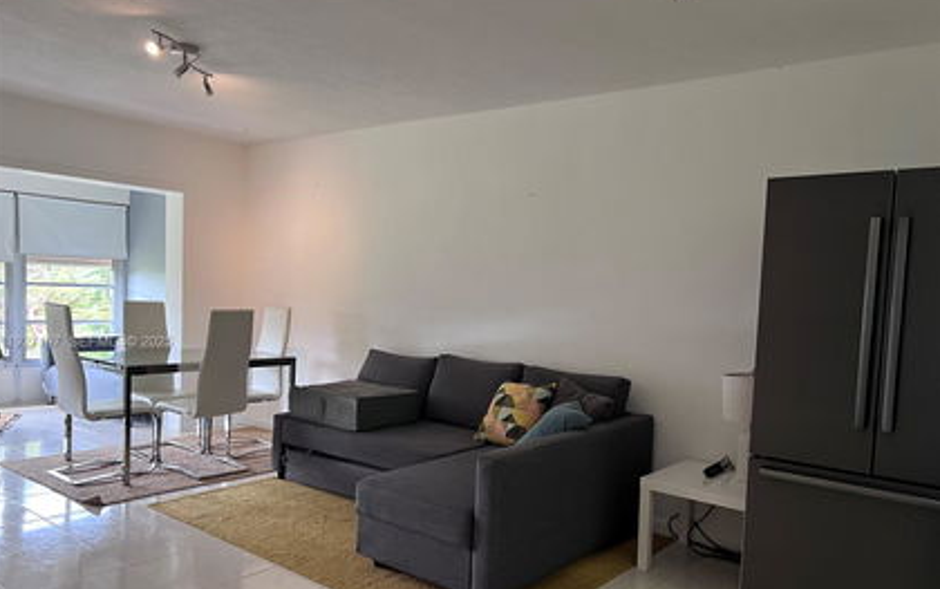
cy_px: 343
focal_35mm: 28
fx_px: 718
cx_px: 464
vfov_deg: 44.4
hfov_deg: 66.4
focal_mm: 5.7
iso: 80
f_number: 1.5
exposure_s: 1/60
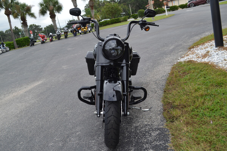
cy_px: 76
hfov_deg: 53.1
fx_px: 227
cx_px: 114
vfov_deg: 36.9
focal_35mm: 36
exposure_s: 1/160
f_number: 6.3
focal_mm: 24
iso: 100
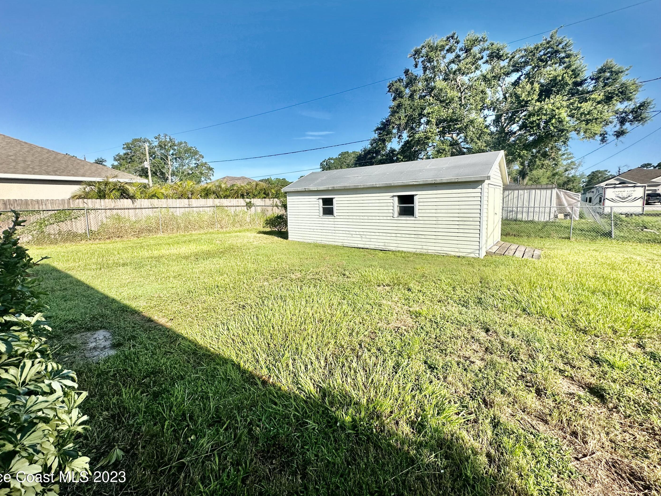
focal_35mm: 15
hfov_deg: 98.1
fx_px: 286
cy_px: 235
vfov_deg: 81.7
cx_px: 322
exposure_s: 1/2092
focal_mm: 2.22
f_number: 2.2
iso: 50
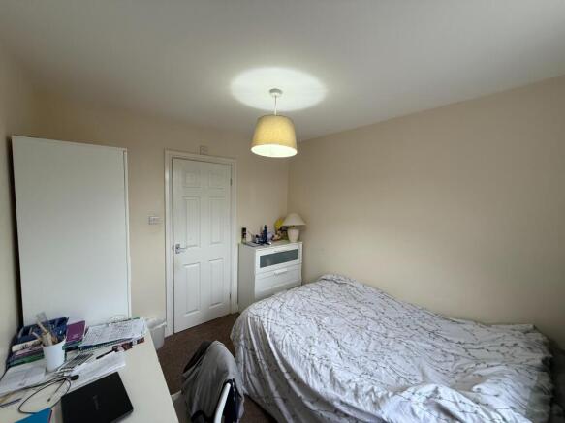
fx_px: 228
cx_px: 282
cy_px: 212
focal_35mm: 14
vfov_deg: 85.7
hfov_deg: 102.1
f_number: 2.2
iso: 200
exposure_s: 1/100
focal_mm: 2.22
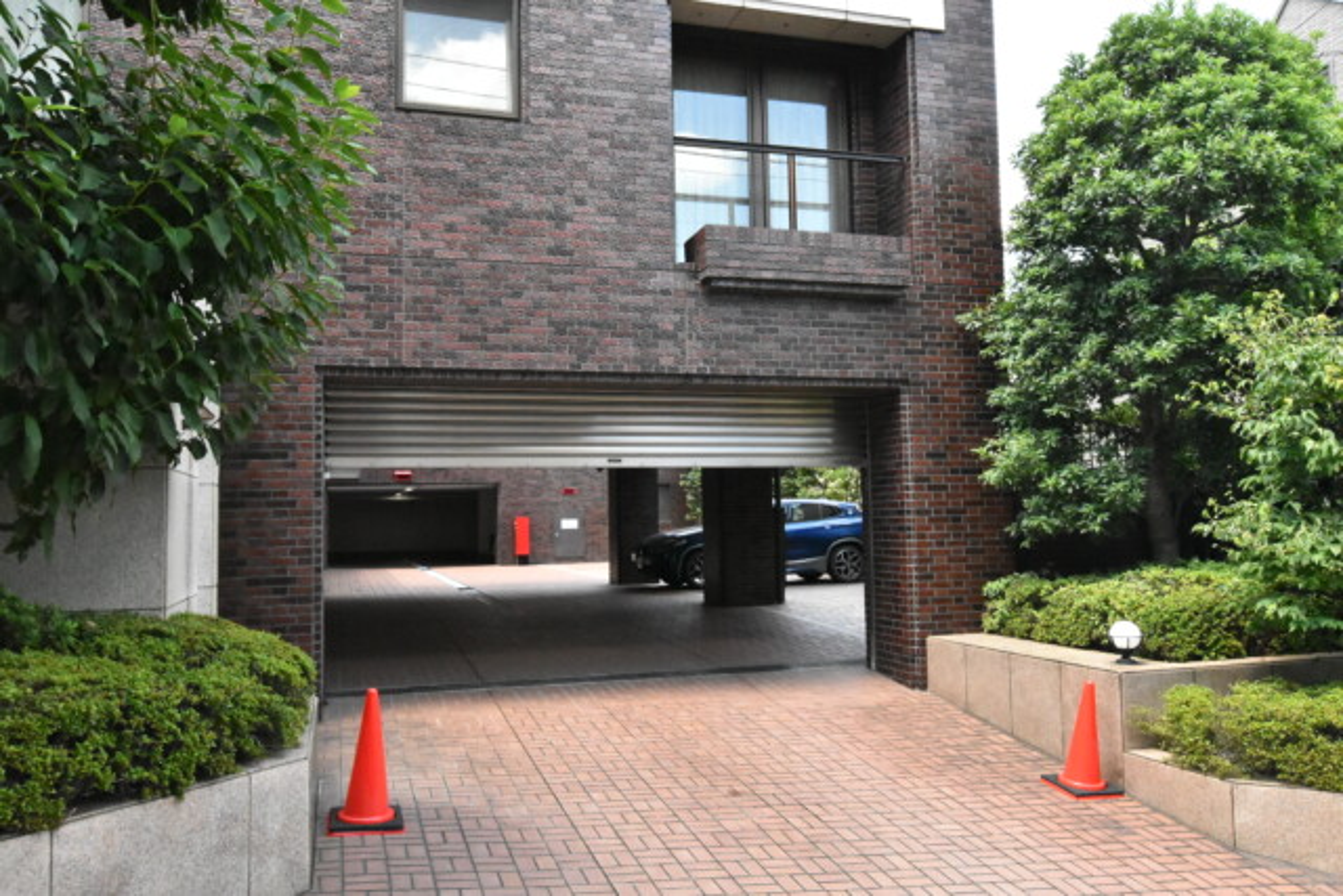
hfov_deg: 64.5
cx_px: 672
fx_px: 1063
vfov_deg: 45.7
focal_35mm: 28
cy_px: 448
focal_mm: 19
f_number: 11
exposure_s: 1/500
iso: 6400
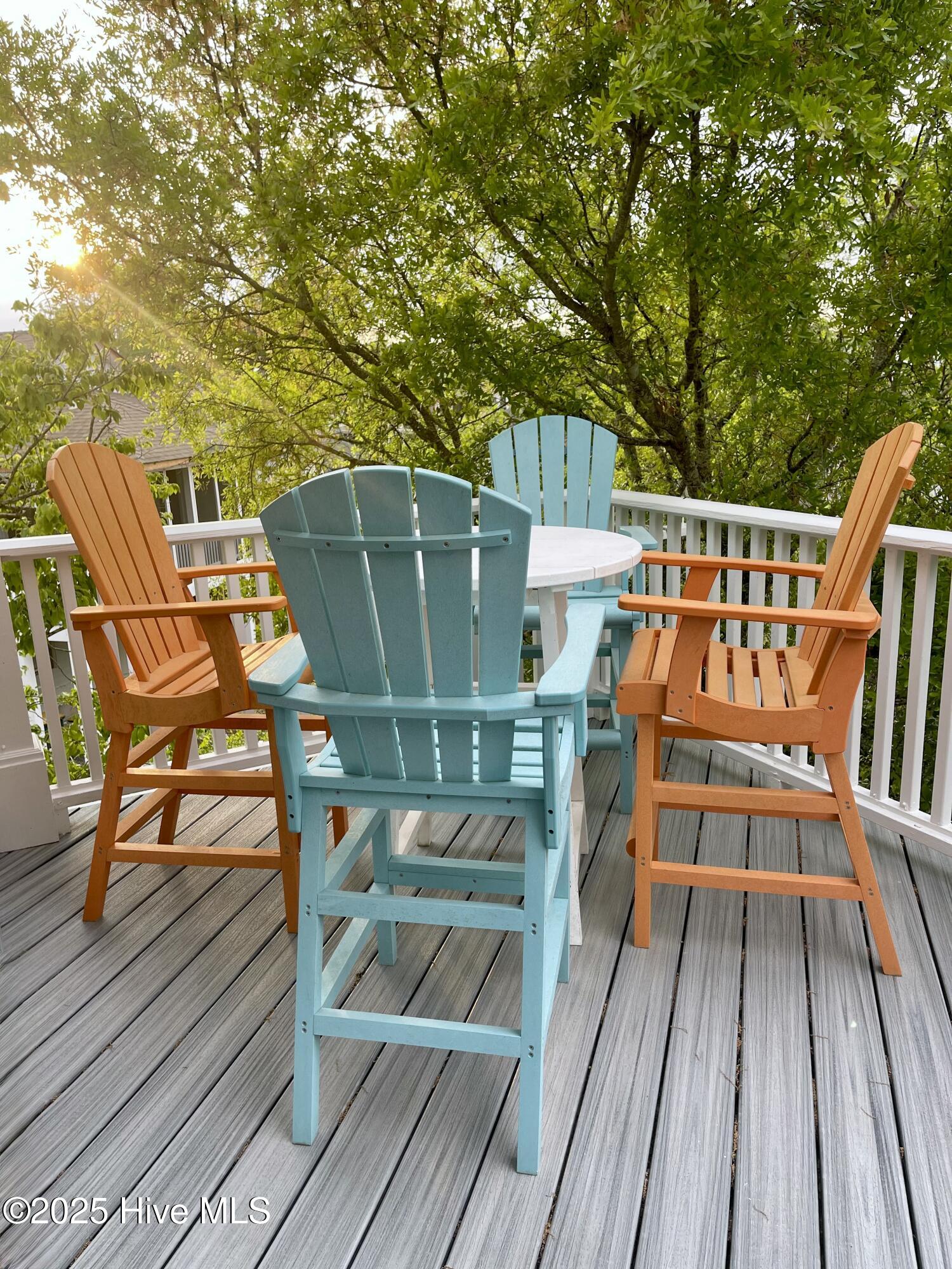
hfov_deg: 54.9
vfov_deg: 69.4
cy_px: 634
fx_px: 917
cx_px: 476
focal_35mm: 25
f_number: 1.6
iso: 32
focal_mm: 5.1
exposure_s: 1/121
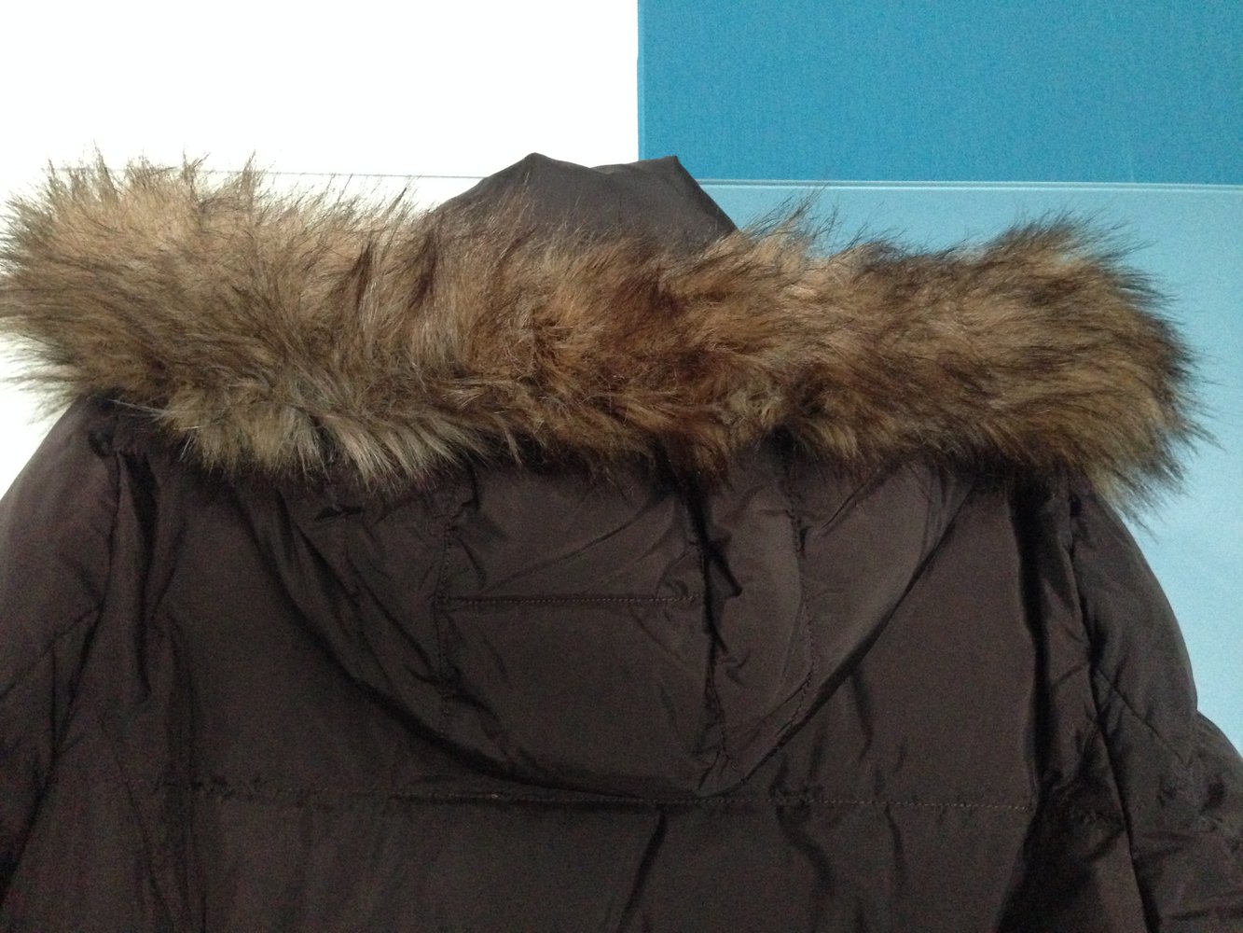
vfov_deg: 43.0
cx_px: 622
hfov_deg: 55.3
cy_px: 466
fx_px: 1185
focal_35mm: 33
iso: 800
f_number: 2.4
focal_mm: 4.12
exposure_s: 1/15
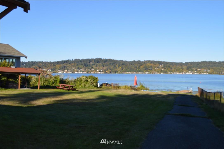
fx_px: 224
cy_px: 74
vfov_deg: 36.8
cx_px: 112
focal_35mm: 36
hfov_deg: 53.2
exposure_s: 1/200
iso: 100
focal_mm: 24
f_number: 7.1
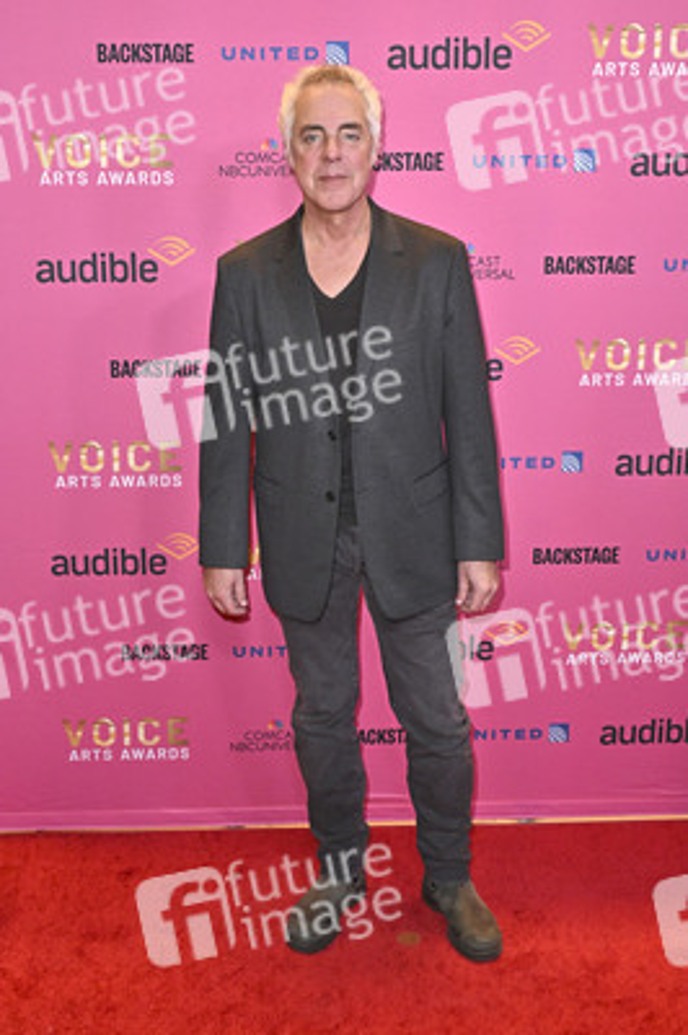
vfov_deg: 50.7
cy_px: 518
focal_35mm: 38
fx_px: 1091
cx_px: 344
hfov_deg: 35.0
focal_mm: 38
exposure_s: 1/320
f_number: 6.3
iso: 2000
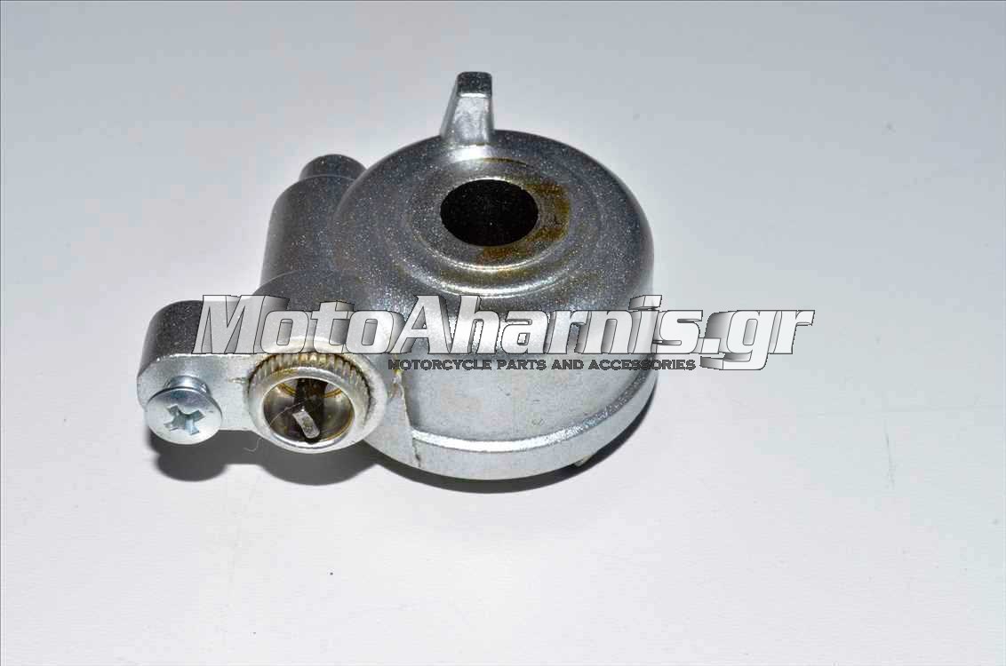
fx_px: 2301
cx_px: 503
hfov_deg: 24.7
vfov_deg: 16.5
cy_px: 333
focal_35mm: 82
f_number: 20
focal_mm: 55
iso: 160
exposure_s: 1/100
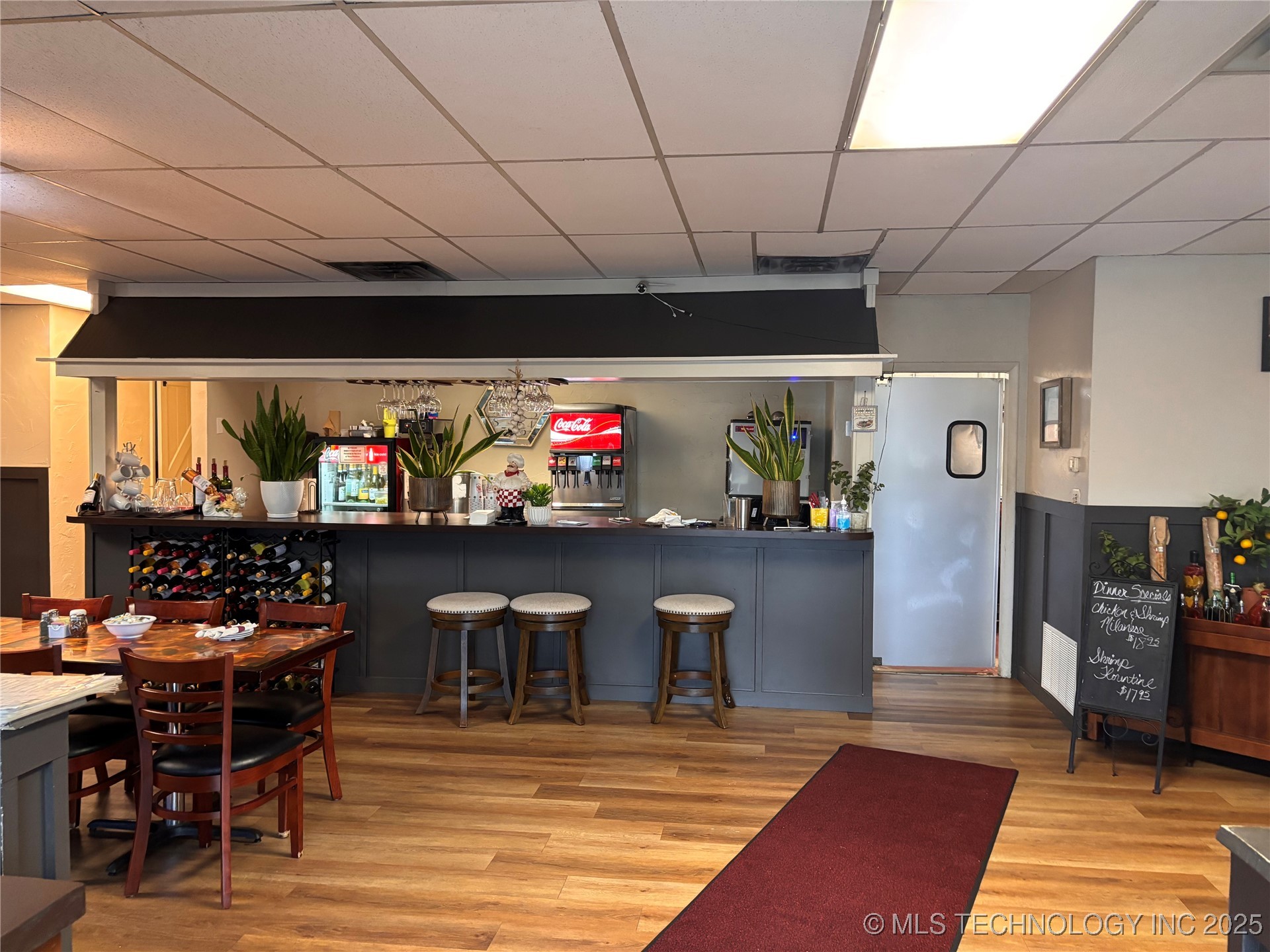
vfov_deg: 53.1
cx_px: 635
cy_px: 476
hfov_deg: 67.3
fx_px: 954
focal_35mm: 26
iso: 400
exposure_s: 1/40
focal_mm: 5.96
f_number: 1.6
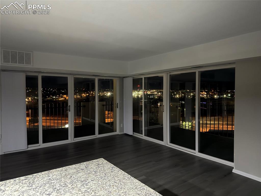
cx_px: 130
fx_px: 181
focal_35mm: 24
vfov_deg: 56.8
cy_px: 98
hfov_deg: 71.6
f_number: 1.78
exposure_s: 1/15
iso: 1600
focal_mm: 6.76
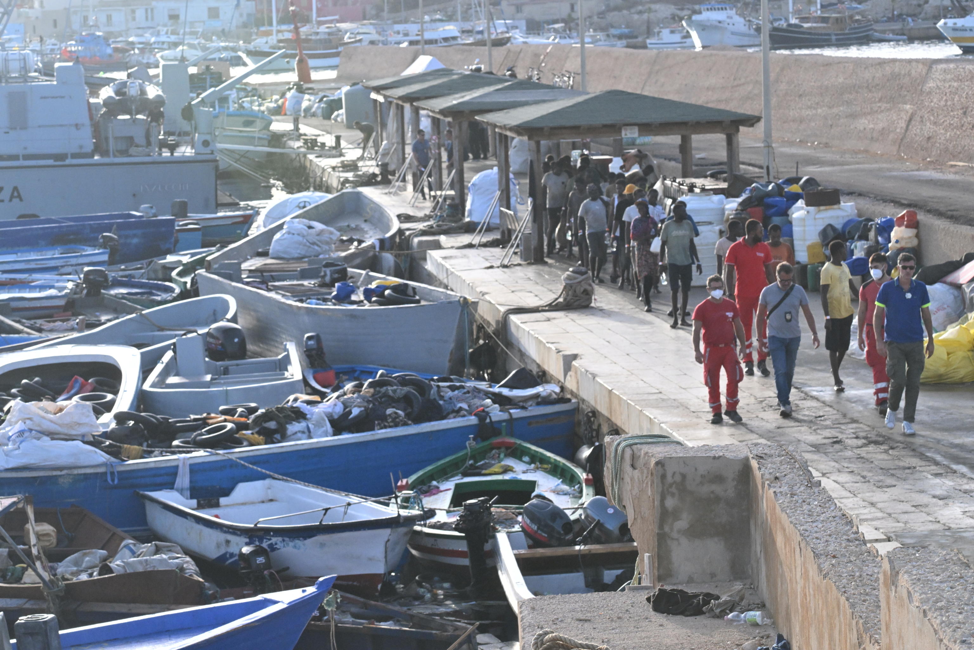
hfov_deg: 20.4
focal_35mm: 100
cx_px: 487
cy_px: 325
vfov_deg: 13.7
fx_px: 2705
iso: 4000
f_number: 13
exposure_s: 1/1600
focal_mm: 100
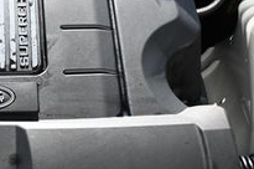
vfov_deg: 13.2
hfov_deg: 19.2
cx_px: -14
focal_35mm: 103
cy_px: 130
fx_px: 726
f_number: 4
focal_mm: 22
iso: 220
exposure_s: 1/250
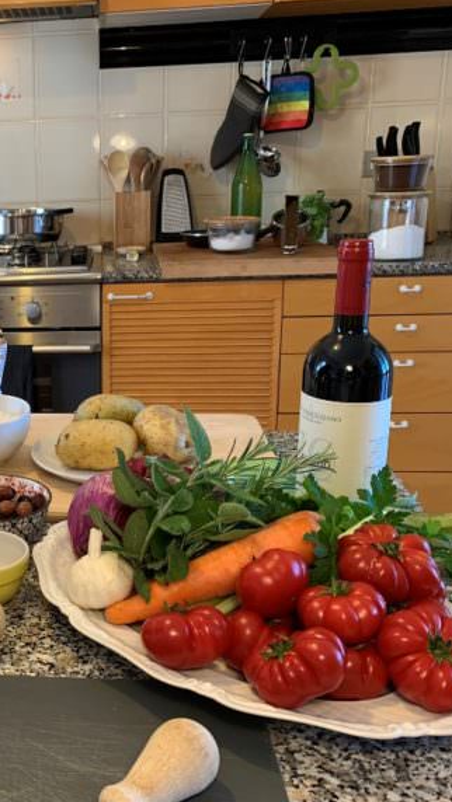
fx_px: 809
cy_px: 400
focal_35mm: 38
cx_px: 11
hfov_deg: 29.4
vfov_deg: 52.8
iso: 100
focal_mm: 4.25
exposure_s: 1/50
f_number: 1.8
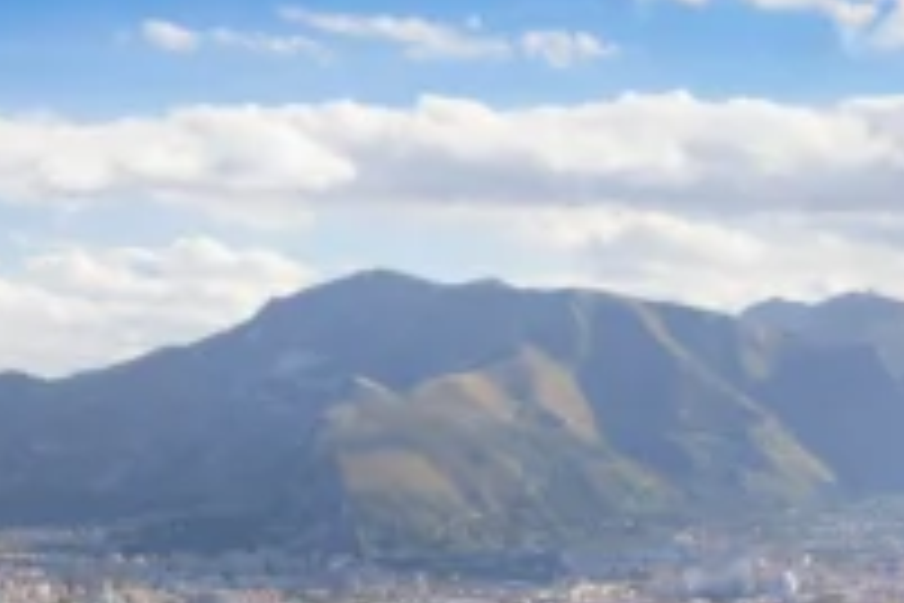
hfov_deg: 15.9
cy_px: 772
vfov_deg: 10.4
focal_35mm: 129
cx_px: 364
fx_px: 3239
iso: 72
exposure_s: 1/100
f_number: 8
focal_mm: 44
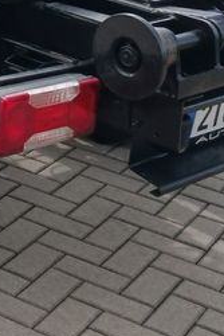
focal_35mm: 115
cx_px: -127
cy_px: -99
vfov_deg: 16.8
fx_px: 1072
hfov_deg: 11.4
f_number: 1.8
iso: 20
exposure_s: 1/190
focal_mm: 4
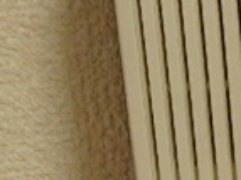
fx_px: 654
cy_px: 219
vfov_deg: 15.1
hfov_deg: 18.5
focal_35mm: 94
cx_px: 361
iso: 250
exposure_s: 1/30
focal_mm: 3.7
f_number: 3.5
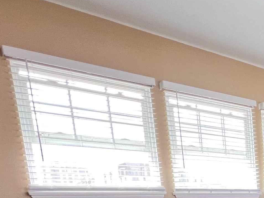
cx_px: 373
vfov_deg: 28.2
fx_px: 320
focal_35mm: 42
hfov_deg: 30.6
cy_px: 259
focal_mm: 1.57
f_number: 1.8
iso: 125
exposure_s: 1/99
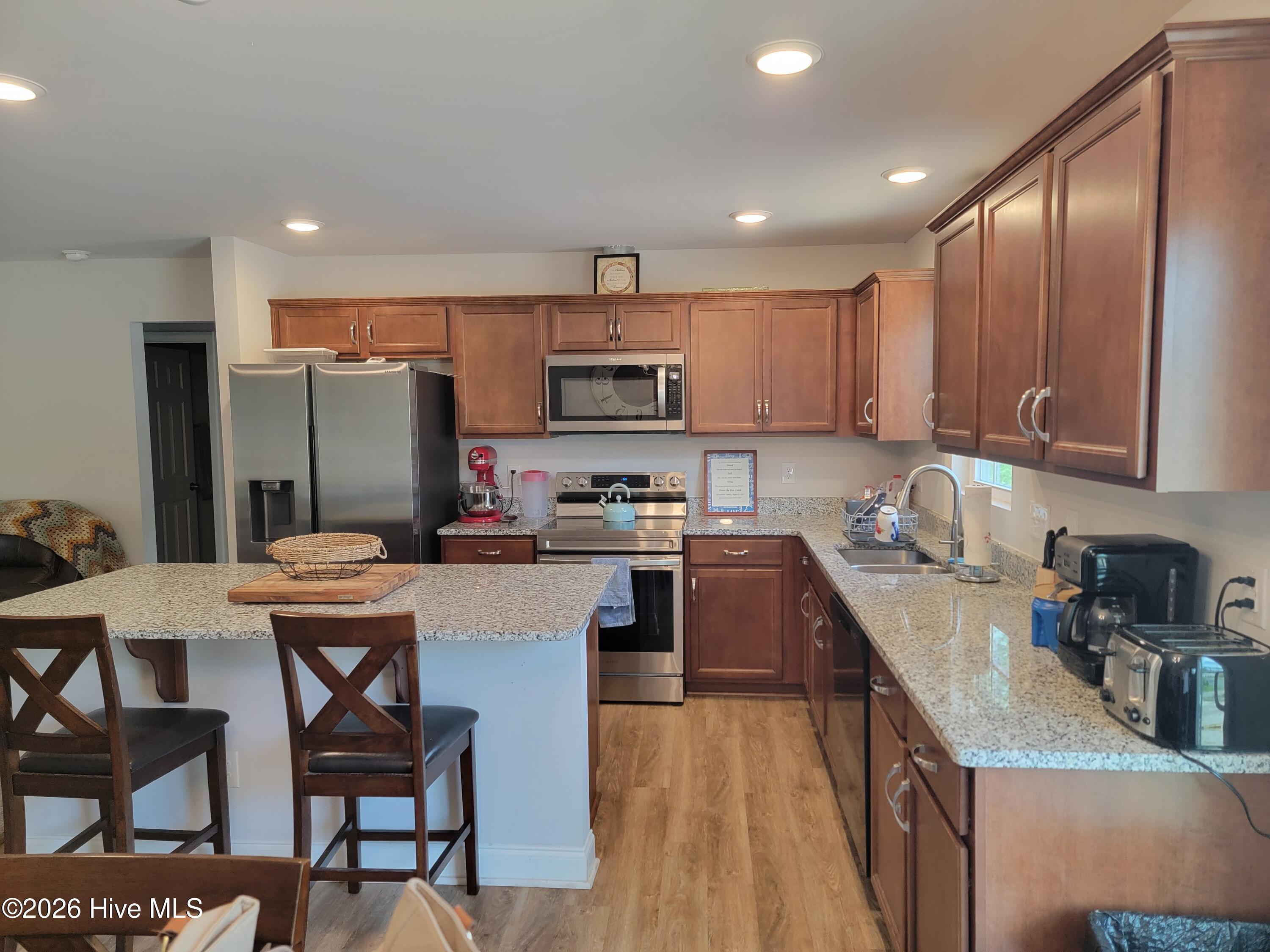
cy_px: 476
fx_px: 881
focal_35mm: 24
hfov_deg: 71.6
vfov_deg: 56.8
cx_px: 635
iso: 320
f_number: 1.8
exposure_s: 1/120
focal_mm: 6.7
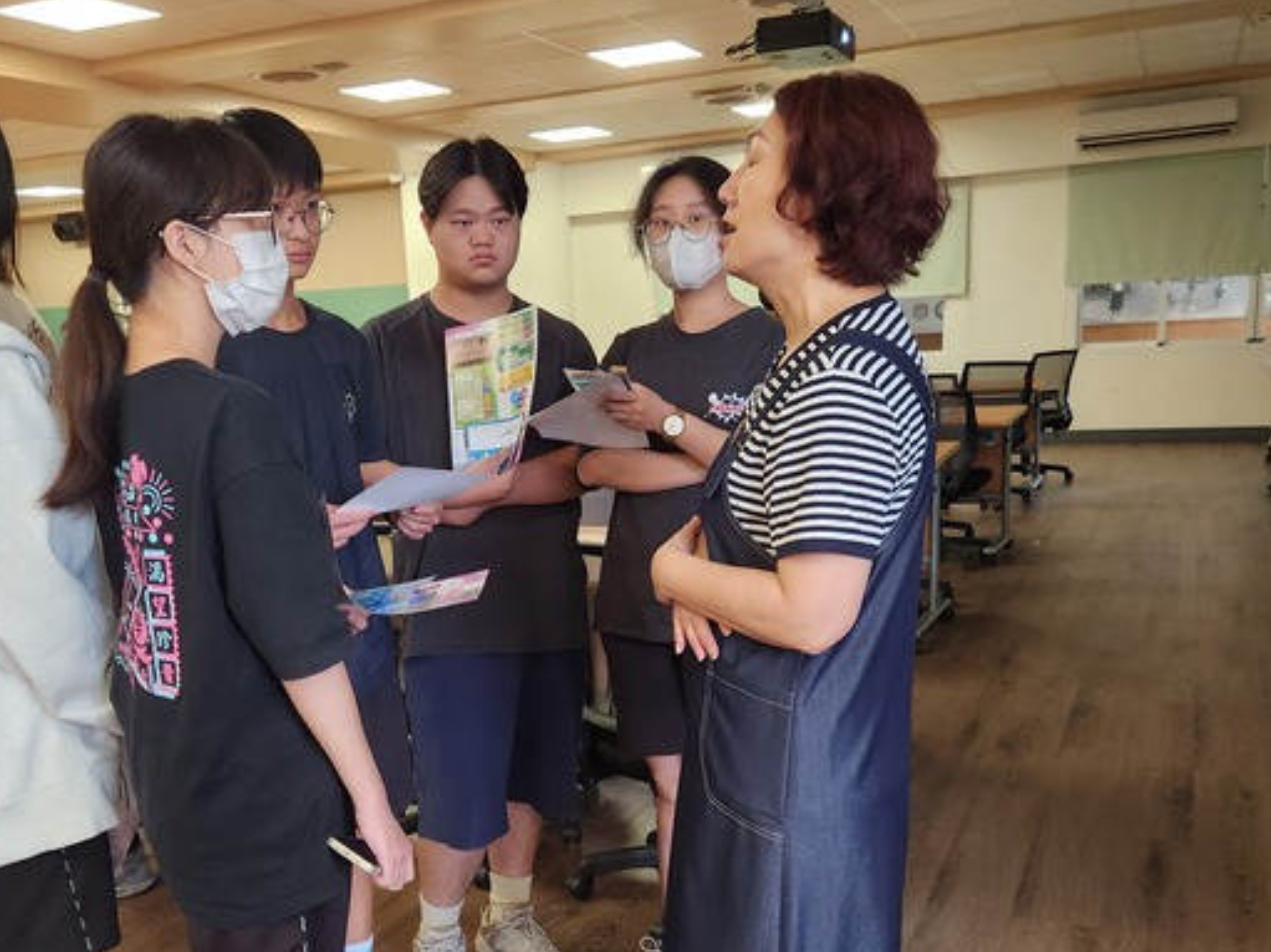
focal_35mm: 36
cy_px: 649
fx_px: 1322
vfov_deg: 39.1
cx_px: 522
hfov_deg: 51.1
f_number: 1.8
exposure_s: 1/120
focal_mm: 5.4
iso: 200
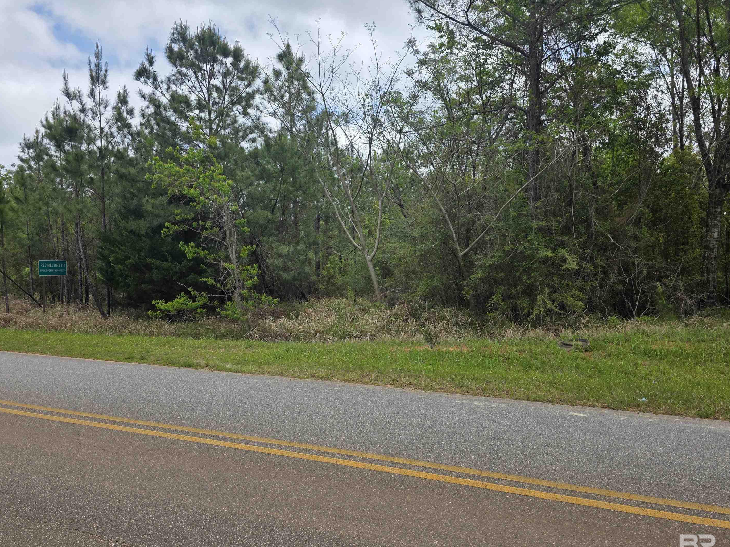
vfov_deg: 54.8
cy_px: 292
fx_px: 527
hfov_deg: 69.4
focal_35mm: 25
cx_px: 366
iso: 80
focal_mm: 6.3
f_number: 1.7
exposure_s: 1/4333
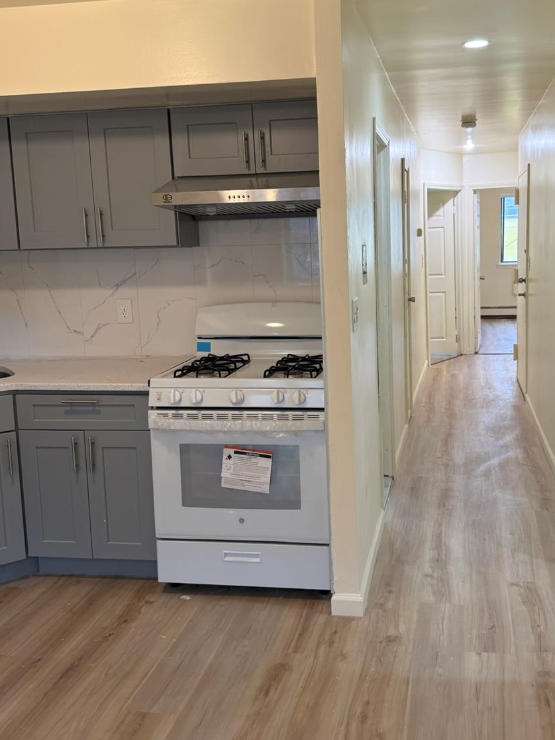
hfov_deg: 42.6
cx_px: 352
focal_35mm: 33
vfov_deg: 55.3
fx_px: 705
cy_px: 338
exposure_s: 1/60
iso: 125
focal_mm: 6.76
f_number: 1.78
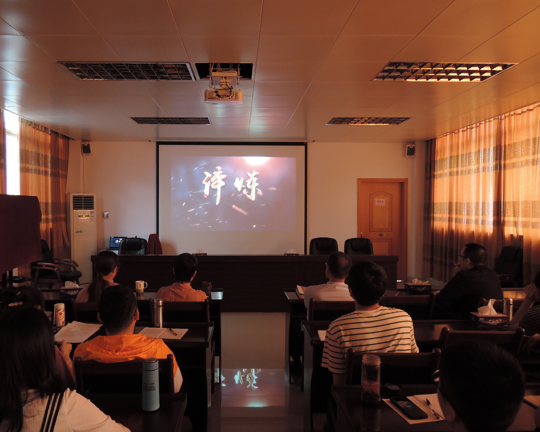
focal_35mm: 26
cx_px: 243
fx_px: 416
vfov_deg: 54.9
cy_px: 215
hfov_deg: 65.9
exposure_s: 1/10
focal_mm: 5.1
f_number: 2.8
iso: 400
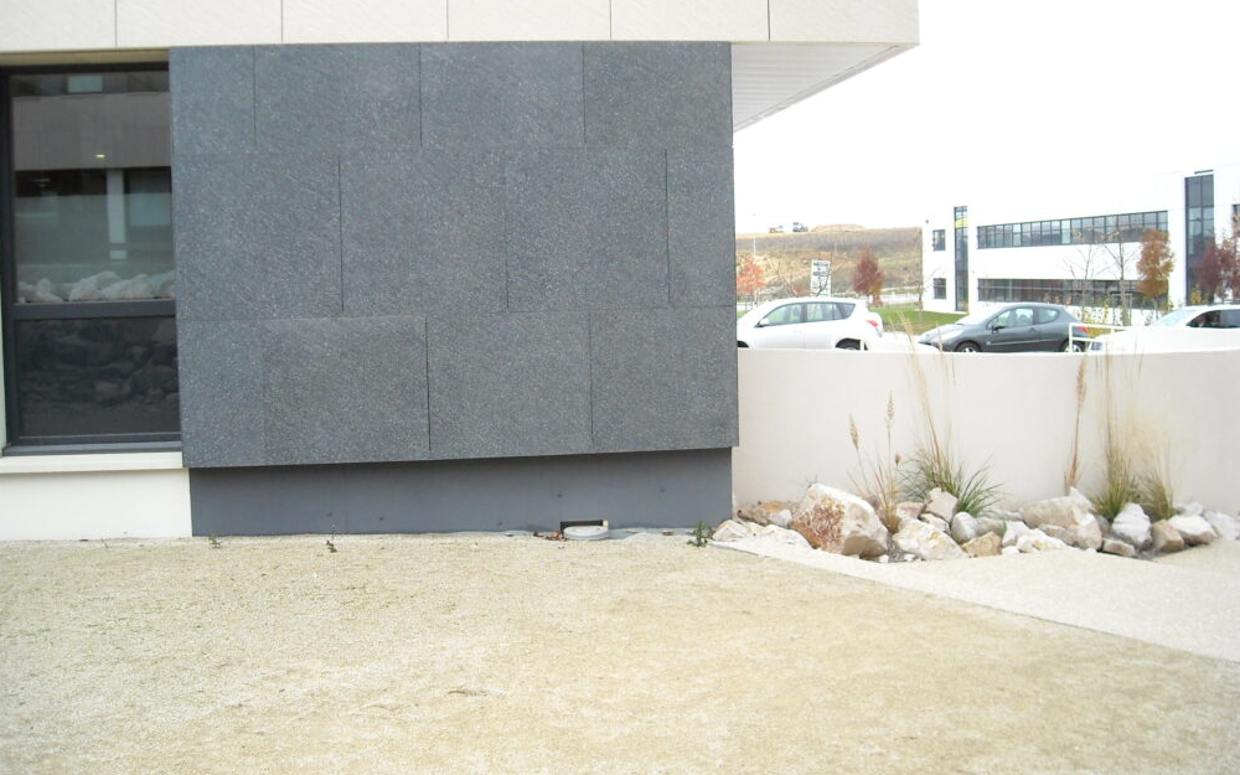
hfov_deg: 51.5
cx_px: 608
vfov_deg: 33.5
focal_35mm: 38
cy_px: 341
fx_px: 1284
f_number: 2.8
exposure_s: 1/250
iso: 183
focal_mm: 5.7
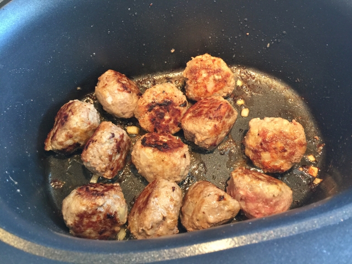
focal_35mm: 29
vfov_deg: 48.2
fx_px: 295
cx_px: 176
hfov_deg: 61.7
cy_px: 132
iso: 64
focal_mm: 4.15
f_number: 2.2
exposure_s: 1/15
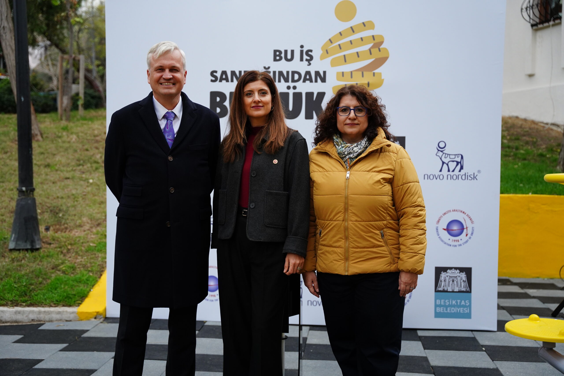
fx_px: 739
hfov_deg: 41.7
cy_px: 188
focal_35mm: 47
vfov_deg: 28.5
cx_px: 282
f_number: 2.8
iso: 1600
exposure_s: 1/250
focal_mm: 47.2
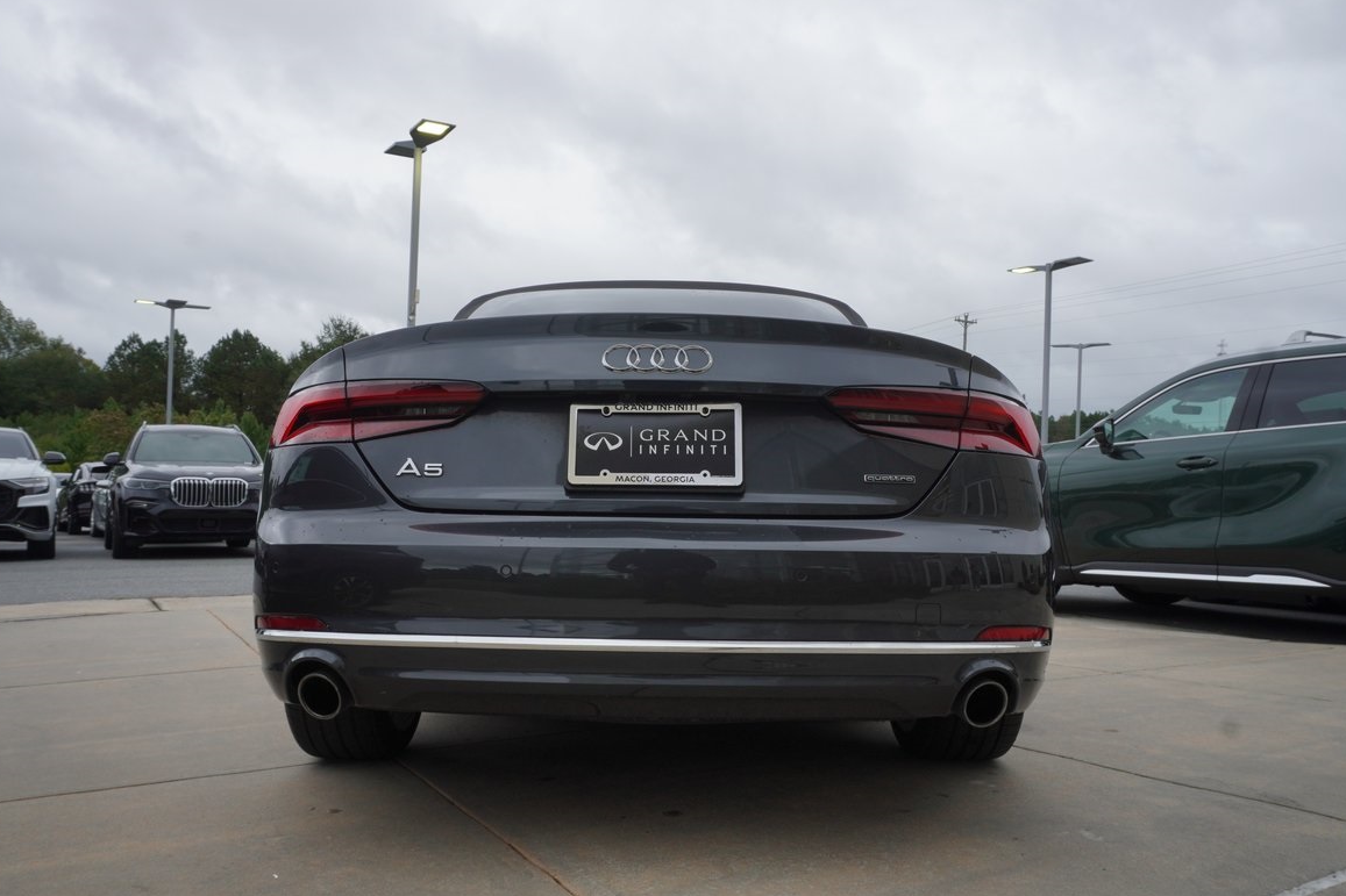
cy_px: 452
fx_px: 1047
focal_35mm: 28
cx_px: 662
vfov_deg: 46.4
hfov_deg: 65.5
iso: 160
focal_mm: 18
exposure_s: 1/80
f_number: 13
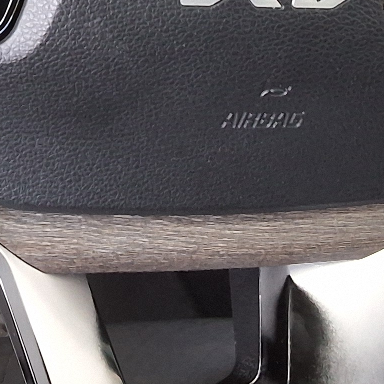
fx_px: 1318
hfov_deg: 16.0
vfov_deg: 15.6
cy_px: -137
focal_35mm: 105
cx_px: -62
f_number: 1.9
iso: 160
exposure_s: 1/40
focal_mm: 2.91
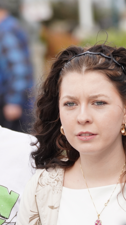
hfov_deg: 2.6
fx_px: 2725
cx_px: 90
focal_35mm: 459
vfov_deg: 4.7
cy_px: 105
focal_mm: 177
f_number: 5.6
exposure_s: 1/1000
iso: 800
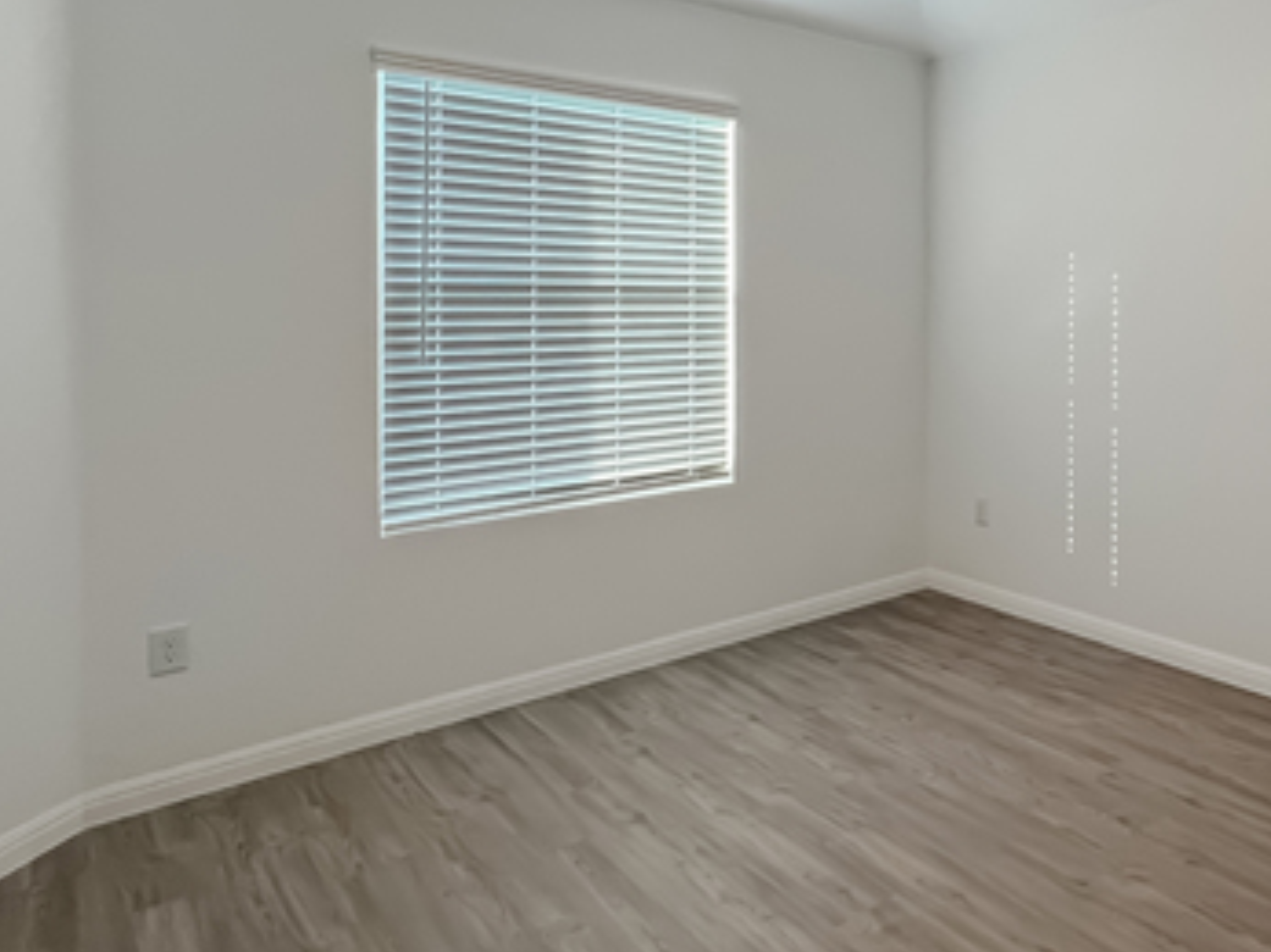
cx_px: 1015
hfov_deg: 65.3
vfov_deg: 56.0
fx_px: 881
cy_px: 344
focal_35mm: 24
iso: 160
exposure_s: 1/120
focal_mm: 1.57
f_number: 1.8
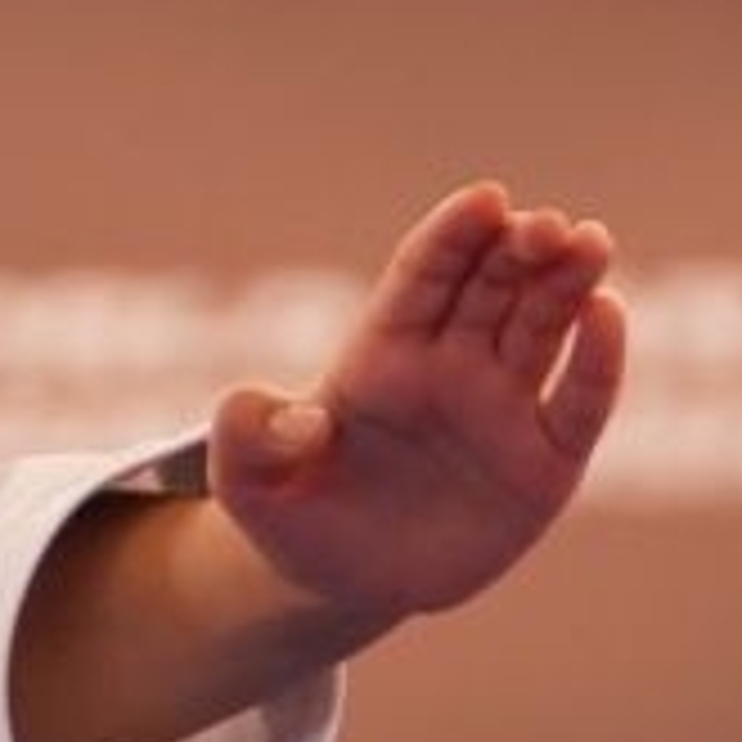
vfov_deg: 1.5
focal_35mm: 1196
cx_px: -1174
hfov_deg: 1.5
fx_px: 29004
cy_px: 1776
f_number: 2.8
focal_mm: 129
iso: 1000
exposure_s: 1/500
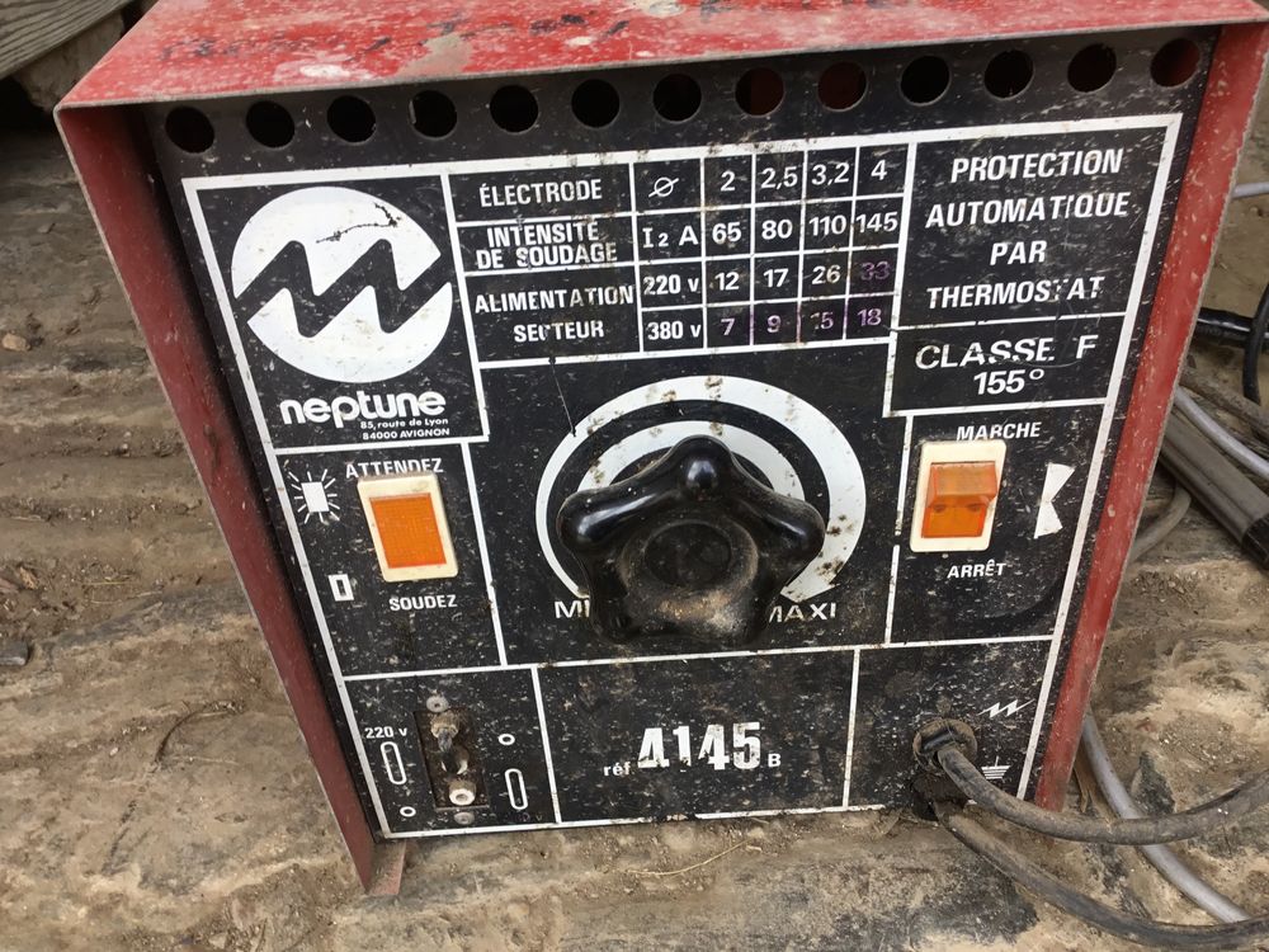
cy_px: 476
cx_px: 634
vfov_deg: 45.4
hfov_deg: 58.4
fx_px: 1136
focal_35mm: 31
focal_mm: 3.3
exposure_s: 1/120
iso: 25
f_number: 2.4
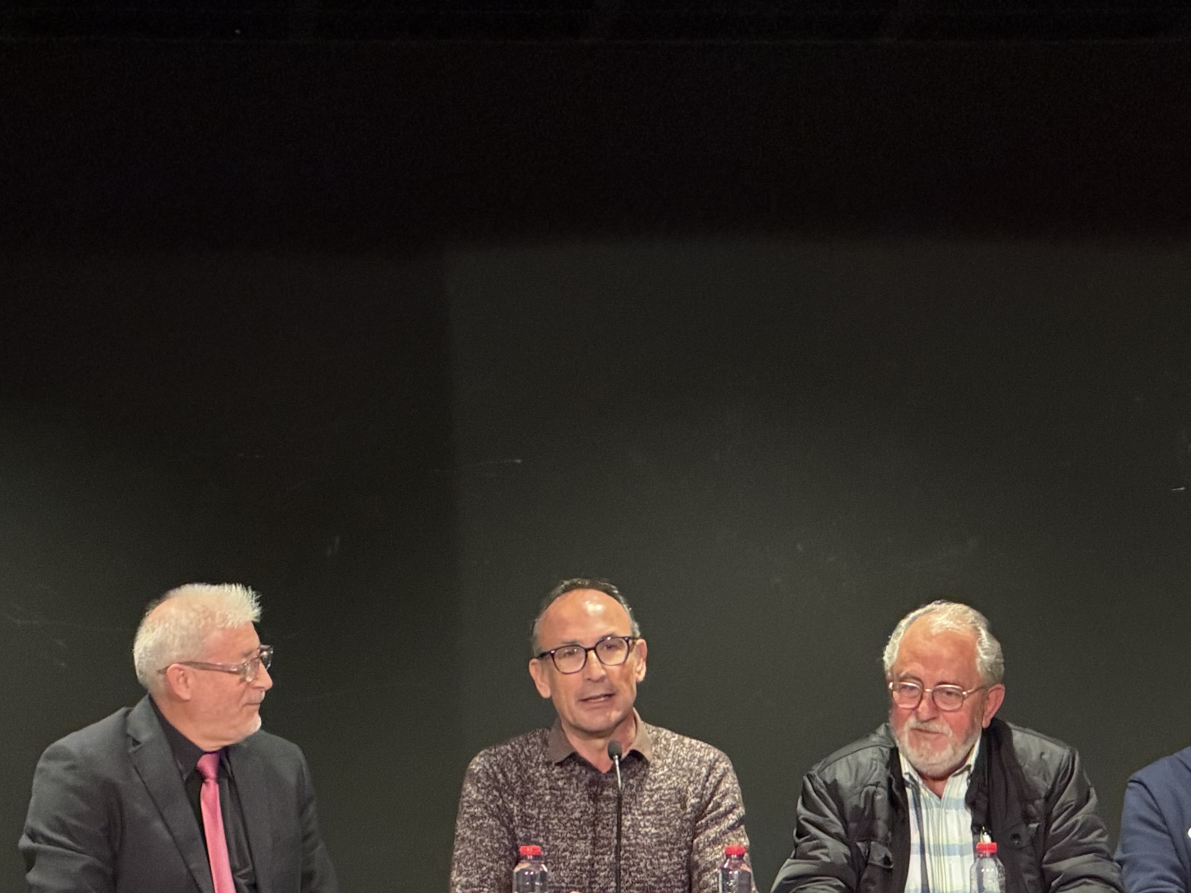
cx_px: 976
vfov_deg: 6.9
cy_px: 735
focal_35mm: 216
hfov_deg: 9.1
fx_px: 7432
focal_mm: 16.89
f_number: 2.8
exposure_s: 1/50
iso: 640
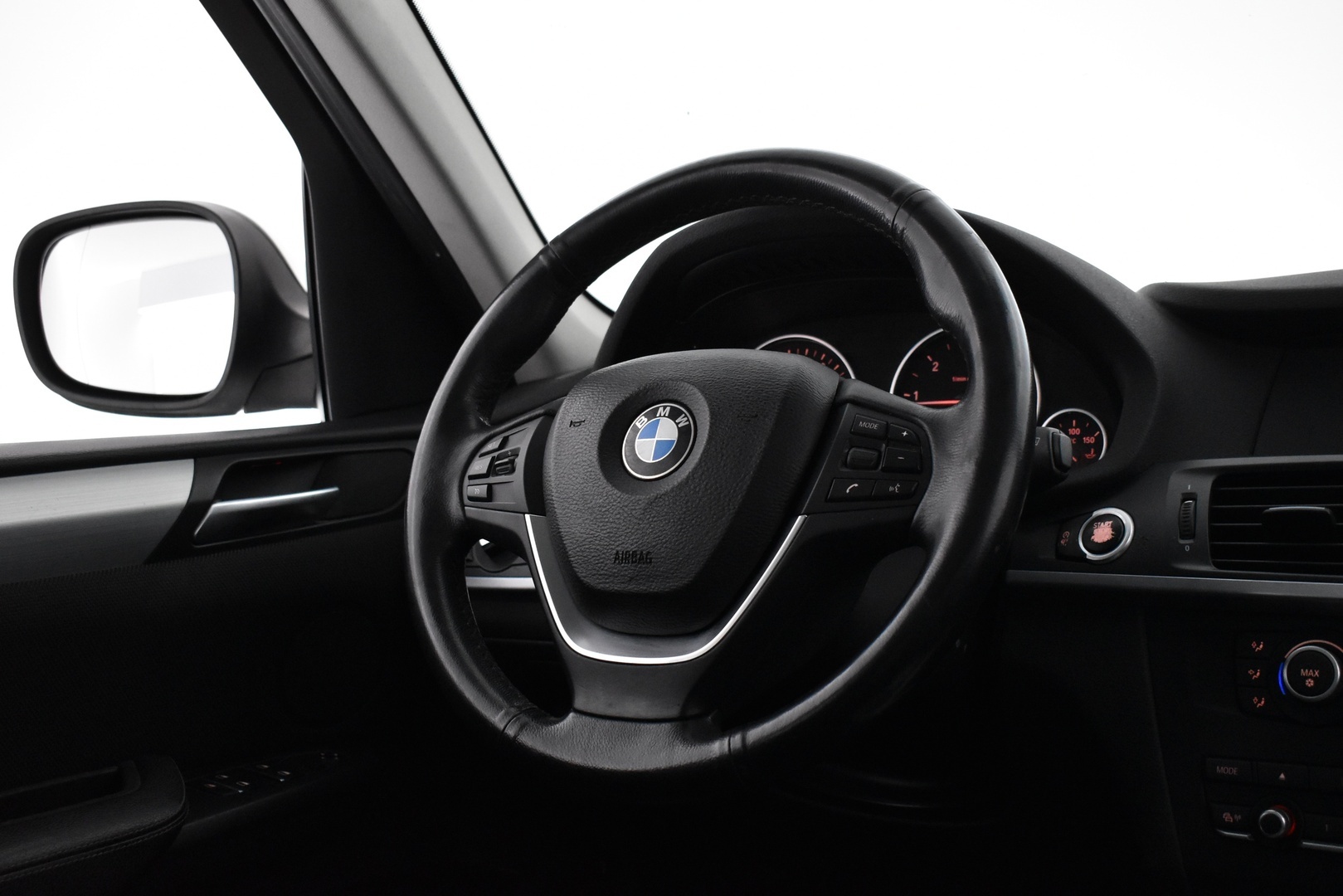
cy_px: 448
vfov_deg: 31.9
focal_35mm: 42
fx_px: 1567
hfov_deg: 46.4
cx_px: 672
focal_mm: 28
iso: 3200
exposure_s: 1/80
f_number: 4.5
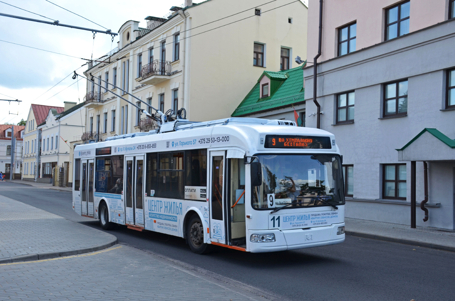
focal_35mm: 40
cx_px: 228
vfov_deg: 32.9
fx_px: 511
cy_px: 150
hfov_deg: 48.0
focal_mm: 27
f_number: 8
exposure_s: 1/250
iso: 200
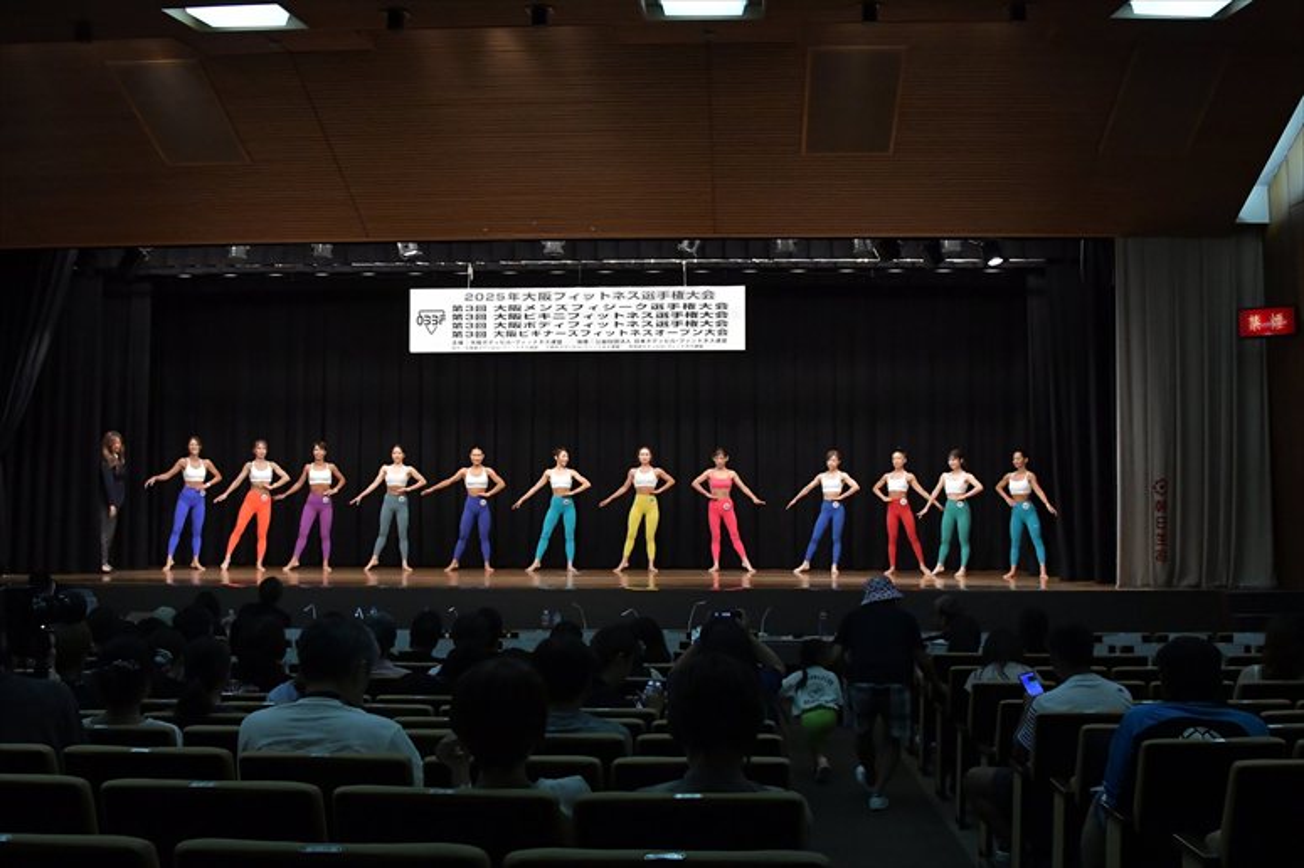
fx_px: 1521
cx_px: 652
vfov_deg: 31.9
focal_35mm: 42
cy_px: 434
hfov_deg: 46.4
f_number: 5.6
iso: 5000
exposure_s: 1/400
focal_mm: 28
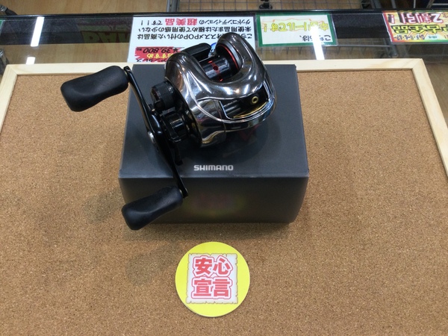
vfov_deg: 45.4
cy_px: 168
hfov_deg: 58.4
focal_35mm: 31
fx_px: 401
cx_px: 224
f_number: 2.4
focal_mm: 3.3
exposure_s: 1/30
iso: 32
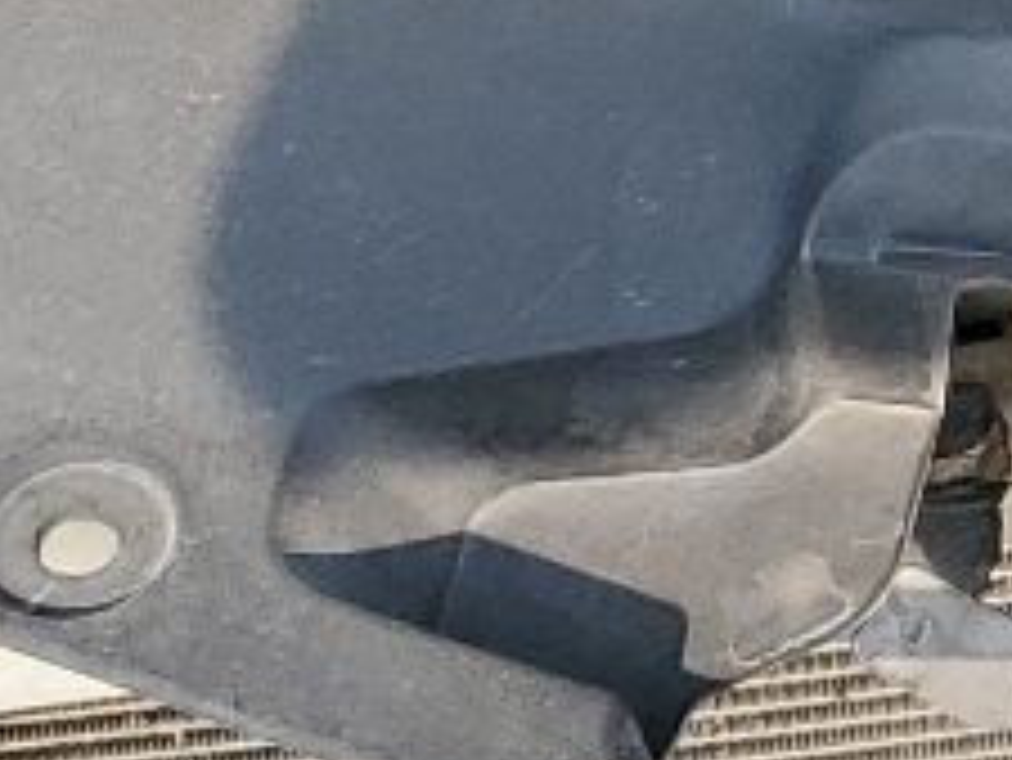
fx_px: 5411
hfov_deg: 10.1
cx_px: 1831
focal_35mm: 185
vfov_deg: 7.9
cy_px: -445
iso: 50
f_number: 1.5
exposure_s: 1/2000
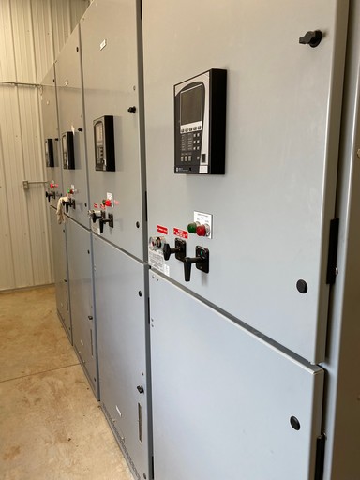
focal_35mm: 26
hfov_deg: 53.1
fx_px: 361
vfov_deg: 67.3
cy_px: 240
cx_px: 180
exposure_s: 1/121
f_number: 1.8
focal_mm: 4.25
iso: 80
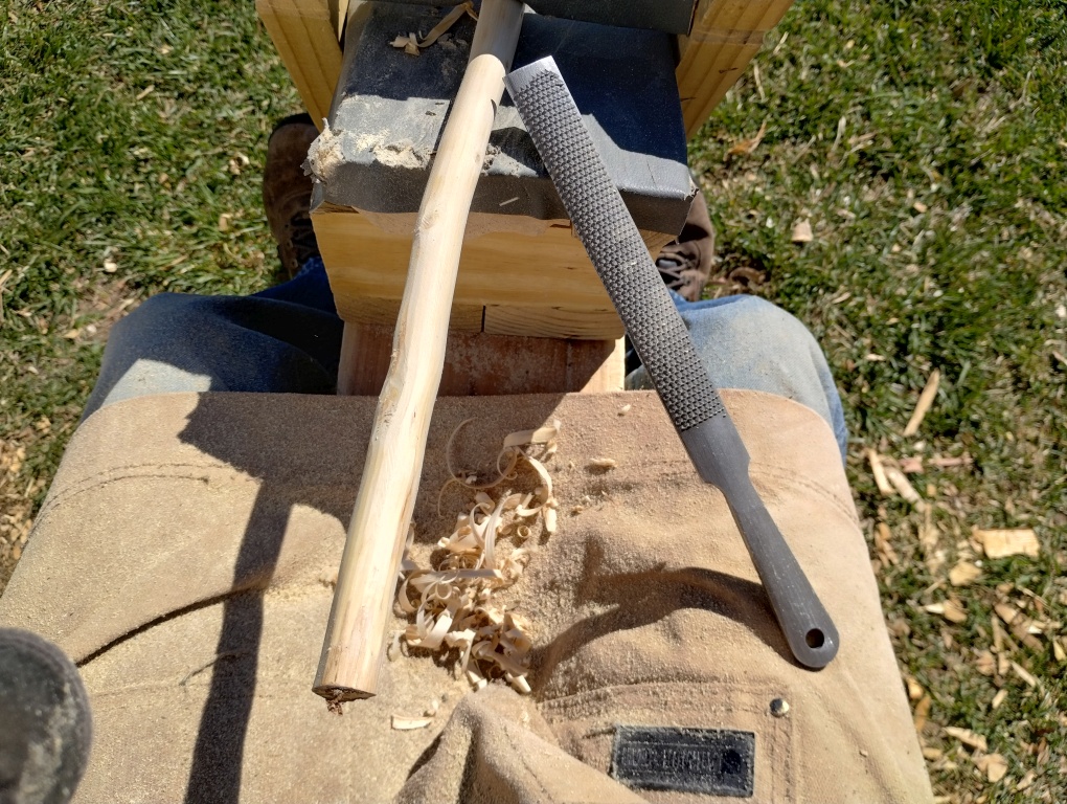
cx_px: 534
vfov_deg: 49.9
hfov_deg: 63.4
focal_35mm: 28
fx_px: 864
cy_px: 402
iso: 100
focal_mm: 4.27
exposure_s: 1/1012
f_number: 1.8
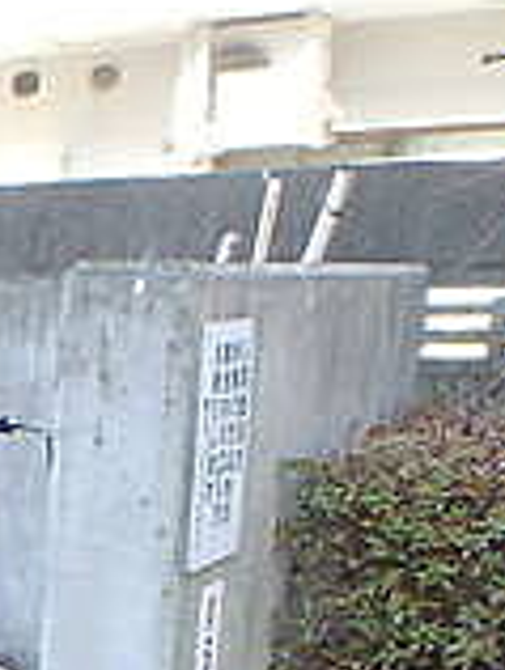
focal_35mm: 85
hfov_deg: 13.9
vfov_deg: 21.7
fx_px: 1649
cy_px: 755
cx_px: -586
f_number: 3.5
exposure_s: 1/100
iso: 125
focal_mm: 3.7
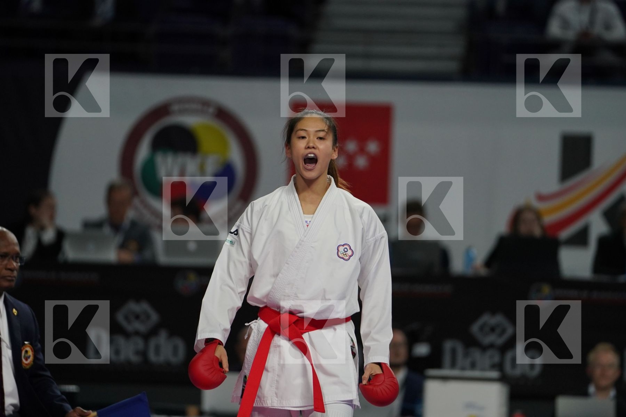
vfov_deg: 4.6
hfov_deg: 6.9
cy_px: 208
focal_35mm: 300
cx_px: 313
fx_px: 5216
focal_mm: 200
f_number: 2.8
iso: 1000
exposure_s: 1/1000
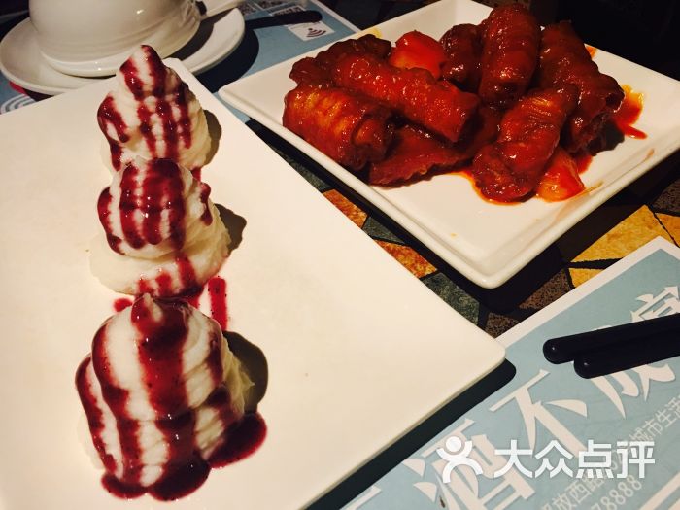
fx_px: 570
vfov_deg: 48.2
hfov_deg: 61.7
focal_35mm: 29
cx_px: 340
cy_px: 255
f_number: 2.2
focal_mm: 4.15
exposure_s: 1/10
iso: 80
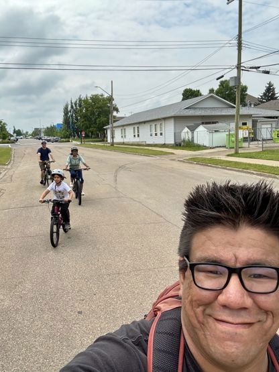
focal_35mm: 30
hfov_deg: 46.8
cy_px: 186
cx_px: 140
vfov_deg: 60.0
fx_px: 323
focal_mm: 2.69
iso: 25
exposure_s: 1/871
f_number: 1.9
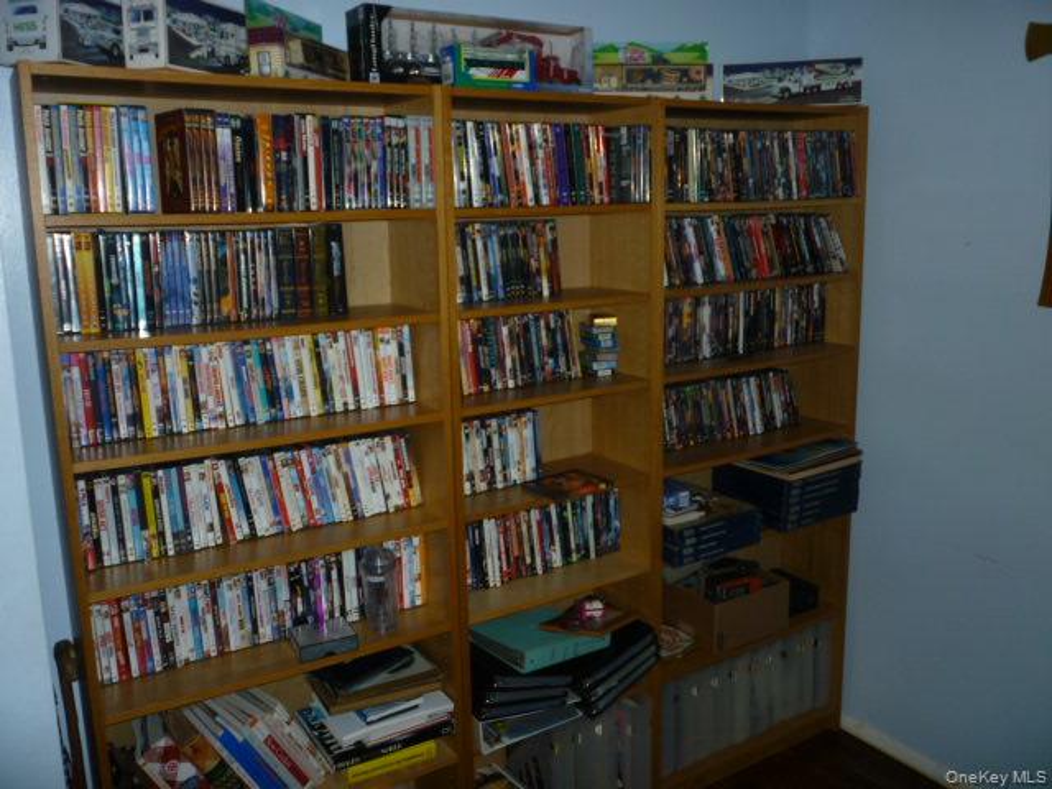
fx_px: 881
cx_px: 526
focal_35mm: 29
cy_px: 394
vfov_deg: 48.2
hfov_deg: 61.7
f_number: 3.3
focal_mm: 5.2
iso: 100
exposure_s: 1/60
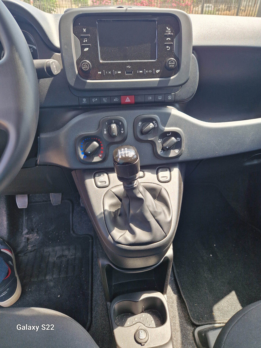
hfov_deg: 58.9
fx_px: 231
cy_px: 174
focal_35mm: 23
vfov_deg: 73.9
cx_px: 130
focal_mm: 5.4
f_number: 1.8
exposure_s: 1/180
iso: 50
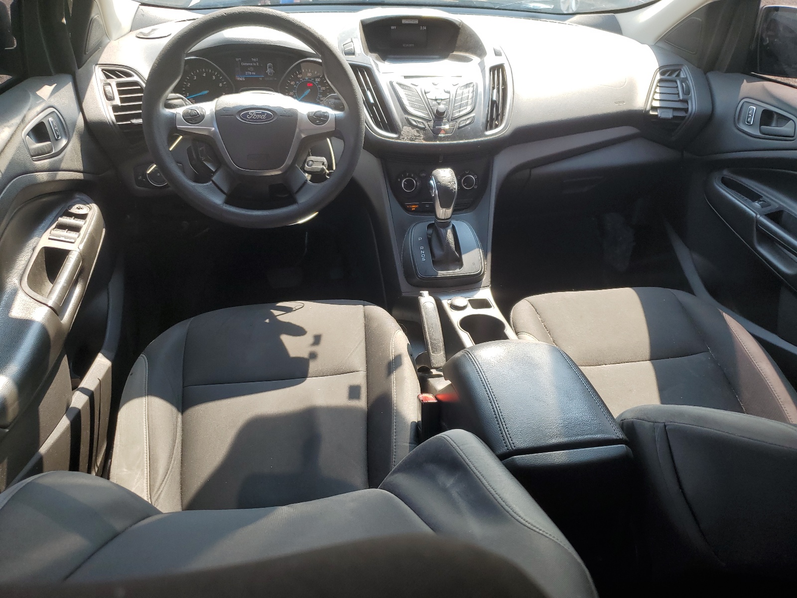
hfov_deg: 67.3
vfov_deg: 53.1
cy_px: 299
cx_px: 398
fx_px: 599
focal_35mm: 26
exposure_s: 1/345
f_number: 1.5
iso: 50
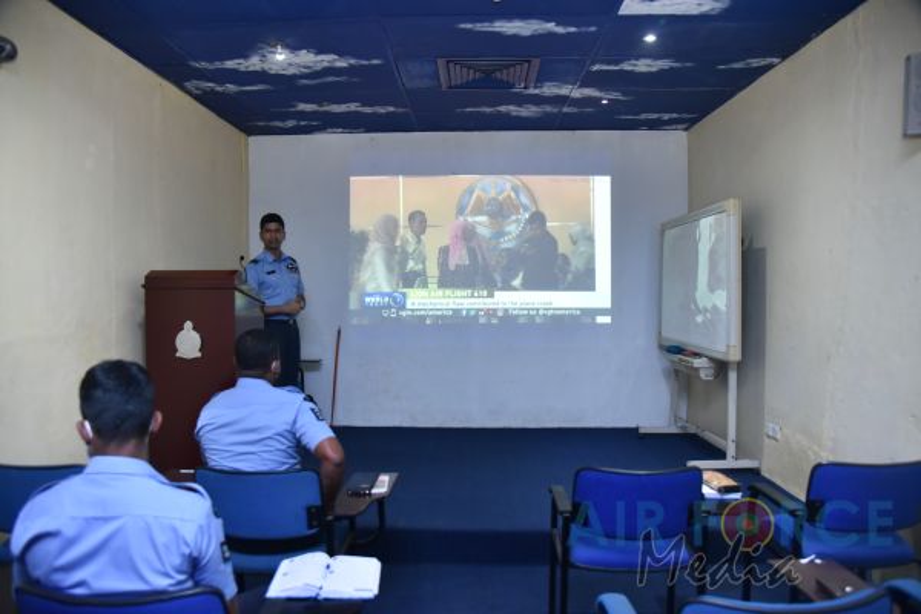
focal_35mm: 24
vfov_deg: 53.1
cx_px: 460
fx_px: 614
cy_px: 307
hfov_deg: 73.7
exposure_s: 1/100
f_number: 4
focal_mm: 24
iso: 3200
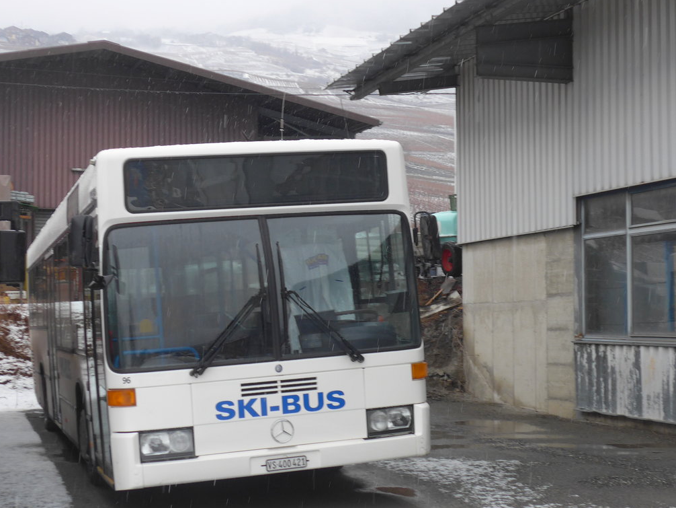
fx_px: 1211
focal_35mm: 62
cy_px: 263
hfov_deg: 31.2
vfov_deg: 23.7
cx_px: 318
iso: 125
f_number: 3.3
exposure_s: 1/60
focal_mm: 10.7
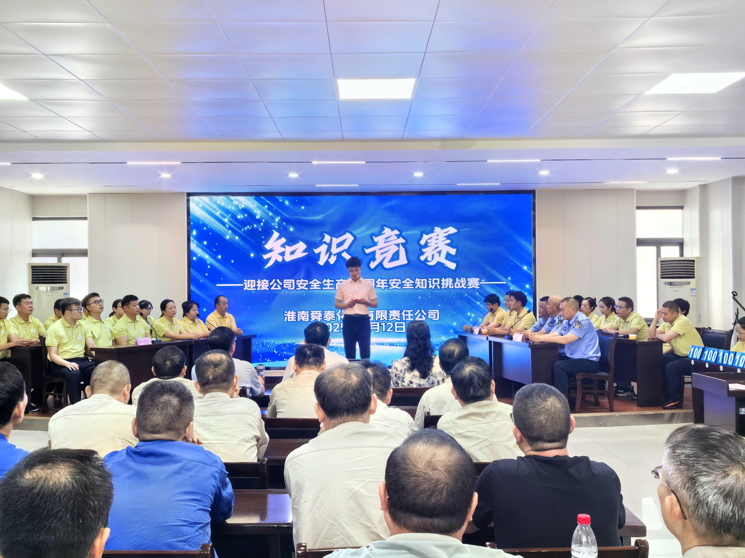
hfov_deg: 52.6
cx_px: 372
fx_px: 753
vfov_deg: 40.7
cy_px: 279
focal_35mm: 35
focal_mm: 5.75
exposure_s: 1/100
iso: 80
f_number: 4
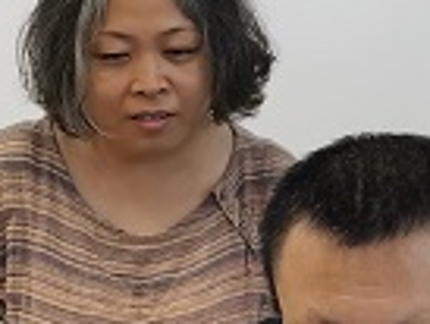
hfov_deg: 14.1
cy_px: 316
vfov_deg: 10.7
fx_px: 1716
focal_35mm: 138
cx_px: 402
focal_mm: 5.56
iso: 200
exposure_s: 1/60
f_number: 1.6
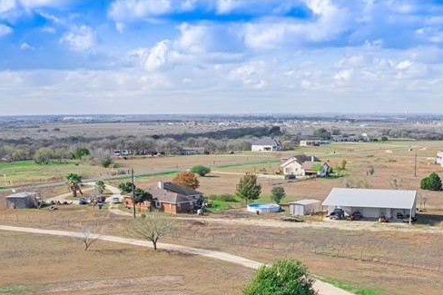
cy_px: 325
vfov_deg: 25.5
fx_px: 603
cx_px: 257
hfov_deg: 40.2
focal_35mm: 49
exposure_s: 1/2500
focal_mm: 8.38
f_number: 2.8
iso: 150
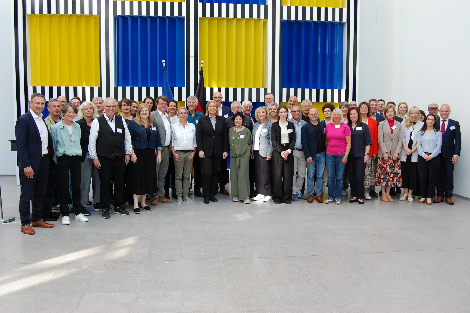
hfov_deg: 57.3
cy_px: 156
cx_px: 235
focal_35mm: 33
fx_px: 430
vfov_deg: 39.9
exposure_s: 1/125
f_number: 5.6
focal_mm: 22
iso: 400
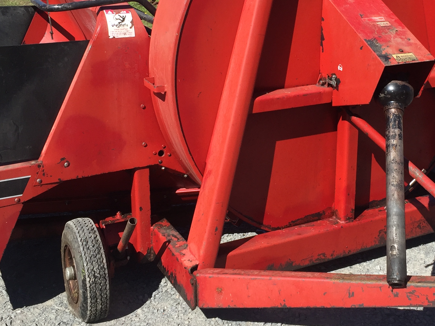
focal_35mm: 57
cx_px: 293
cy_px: 92
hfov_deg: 33.5
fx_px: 716
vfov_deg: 25.4
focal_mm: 4.15
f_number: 2.2
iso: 32
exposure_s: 1/1412
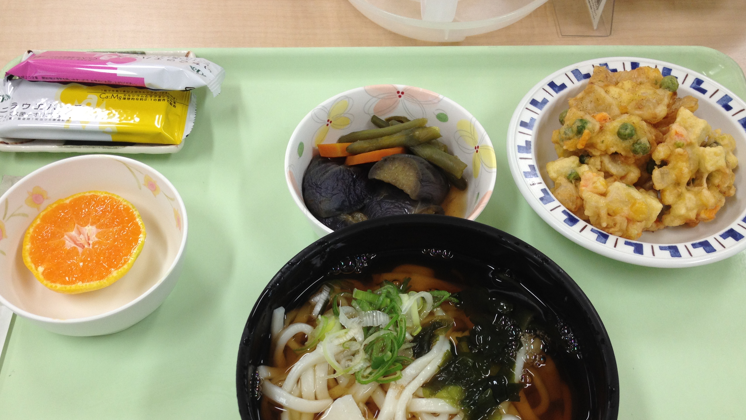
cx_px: 346
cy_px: 306
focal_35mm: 42
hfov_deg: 48.3
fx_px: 831
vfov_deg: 28.0
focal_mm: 4.28
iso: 80
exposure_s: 1/40
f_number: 2.4
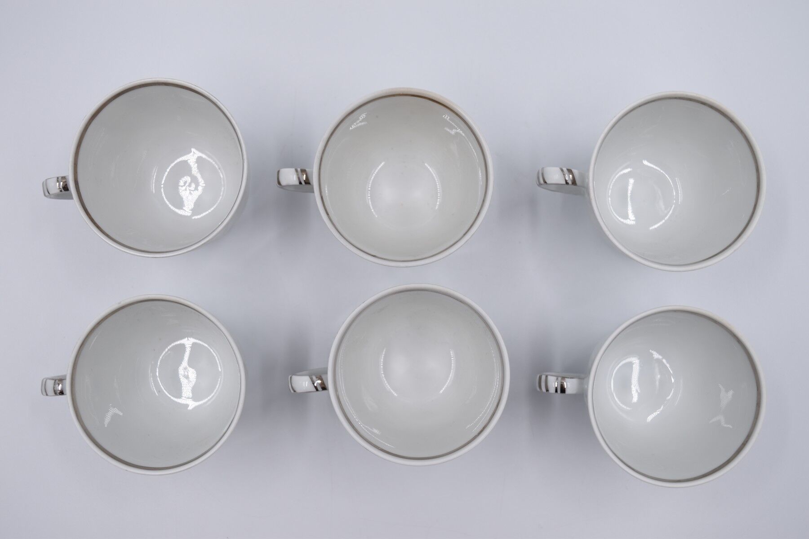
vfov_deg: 34.2
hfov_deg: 49.6
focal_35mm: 39
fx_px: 876
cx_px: 404
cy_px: 270
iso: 100
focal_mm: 26
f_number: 5.6
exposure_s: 1/125
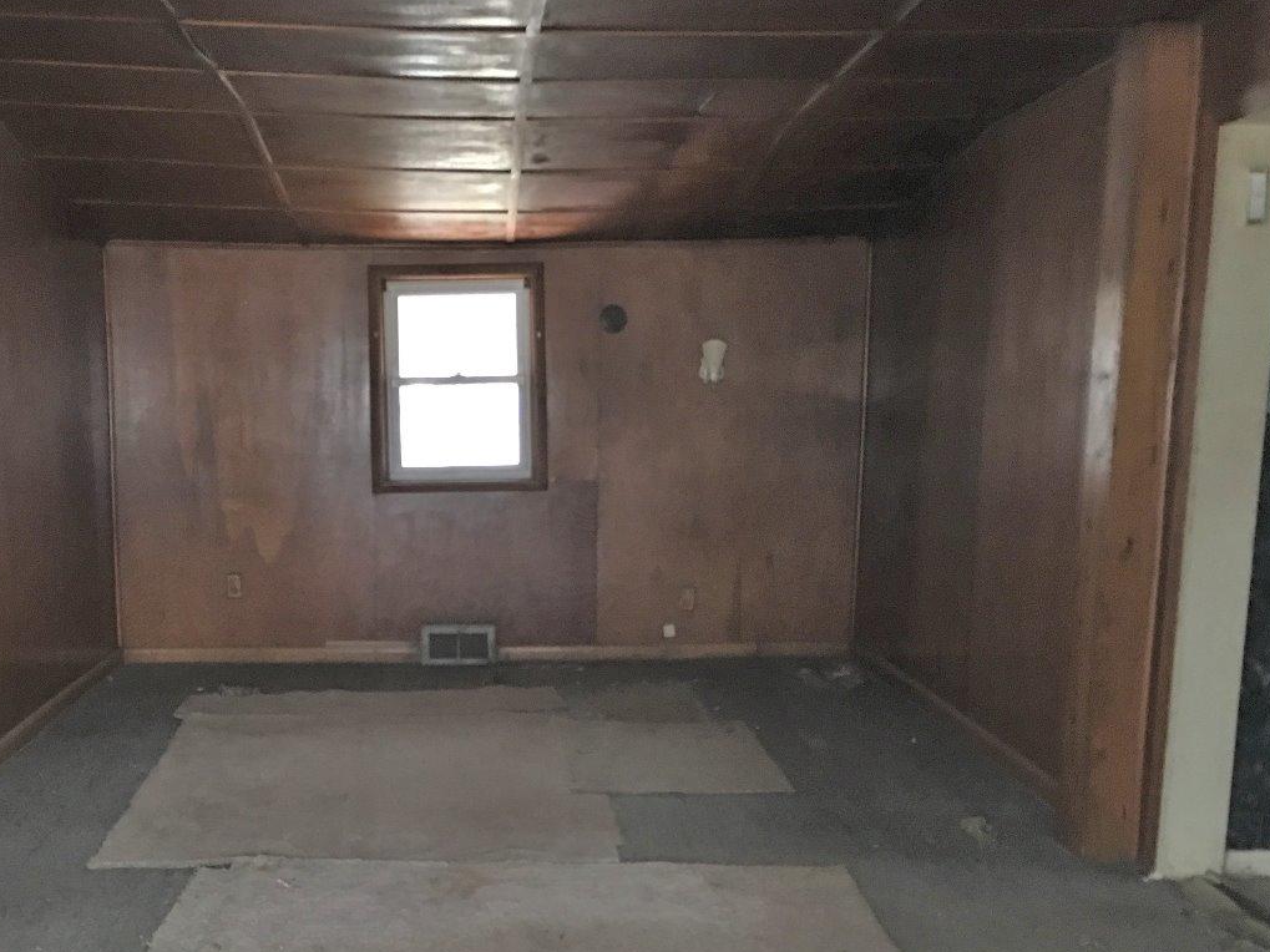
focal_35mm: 41
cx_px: 479
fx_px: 1504
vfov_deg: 34.8
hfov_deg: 45.4
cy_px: 623
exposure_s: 1/4
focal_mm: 4.15
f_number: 2.2
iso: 100
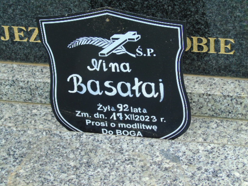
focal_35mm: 109
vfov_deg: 13.6
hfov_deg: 18.0
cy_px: 93
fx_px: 781
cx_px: 125
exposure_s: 1/125
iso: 80
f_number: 4.4
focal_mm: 19
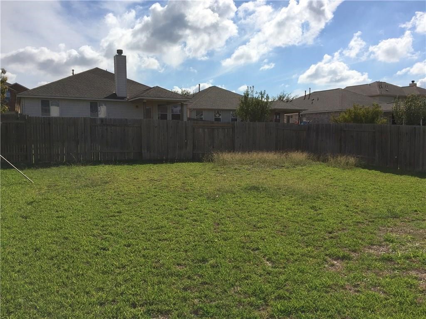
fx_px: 357
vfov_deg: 48.2
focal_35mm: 29
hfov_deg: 61.7
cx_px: 213
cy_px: 160
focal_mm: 4.15
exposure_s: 1/5128
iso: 25
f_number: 2.2
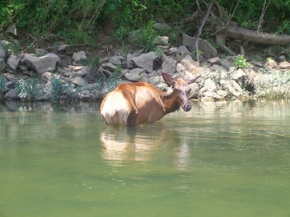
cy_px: 108
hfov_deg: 19.3
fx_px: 855
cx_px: 145
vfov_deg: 14.5
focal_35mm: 102
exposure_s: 1/125
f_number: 4.6
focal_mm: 16.8
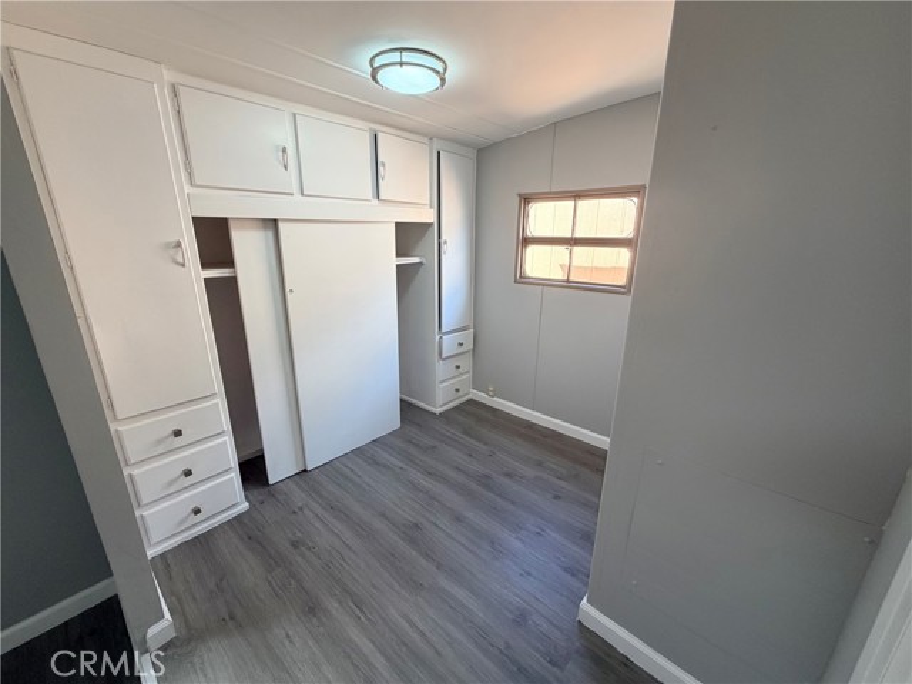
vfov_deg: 85.7
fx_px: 369
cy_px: 342
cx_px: 456
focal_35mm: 14
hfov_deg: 102.1
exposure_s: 1/120
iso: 100
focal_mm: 2.22
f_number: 2.2
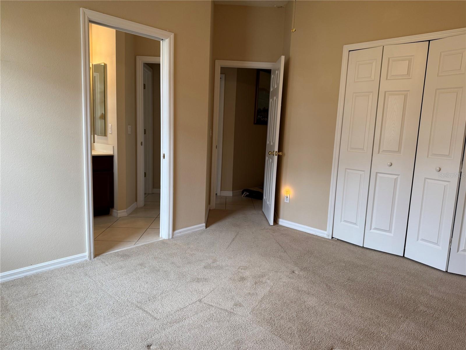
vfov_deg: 56.8
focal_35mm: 24
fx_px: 323
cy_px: 175
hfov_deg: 71.6
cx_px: 233
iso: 160
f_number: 1.78
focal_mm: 6.76
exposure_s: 1/120
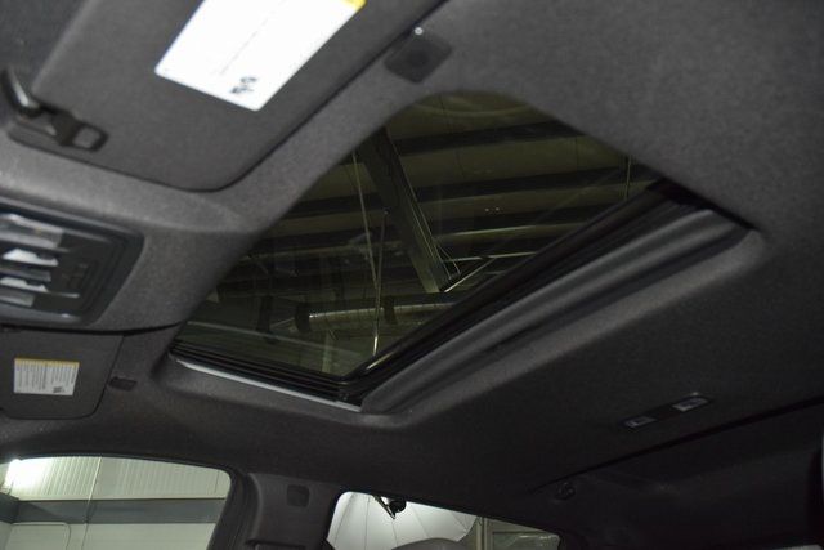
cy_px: 275
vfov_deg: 40.0
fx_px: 755
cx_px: 412
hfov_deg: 57.2
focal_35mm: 33
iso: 2200
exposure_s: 1/125
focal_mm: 22
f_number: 3.5
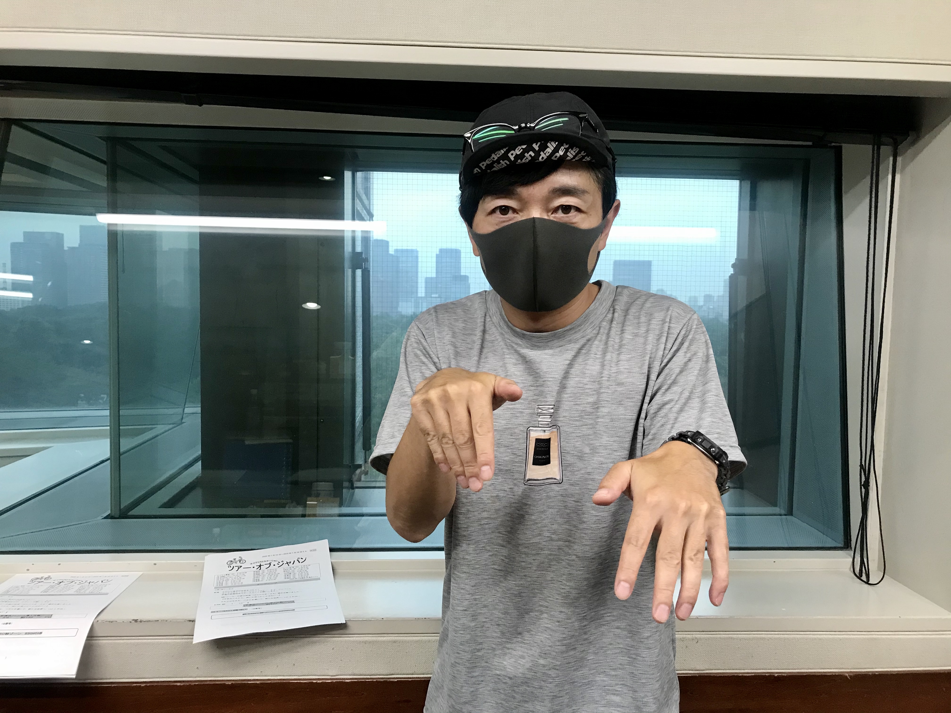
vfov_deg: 49.7
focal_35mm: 28
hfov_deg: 63.4
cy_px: 356
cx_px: 476
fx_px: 769
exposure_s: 1/25
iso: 40
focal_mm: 3.99
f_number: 1.8
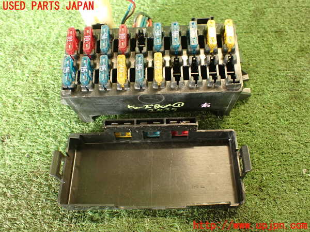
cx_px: 155
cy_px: 116
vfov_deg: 44.2
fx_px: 287
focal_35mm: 32
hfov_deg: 56.8
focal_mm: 5.79
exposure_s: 1/30
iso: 500
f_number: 2.4
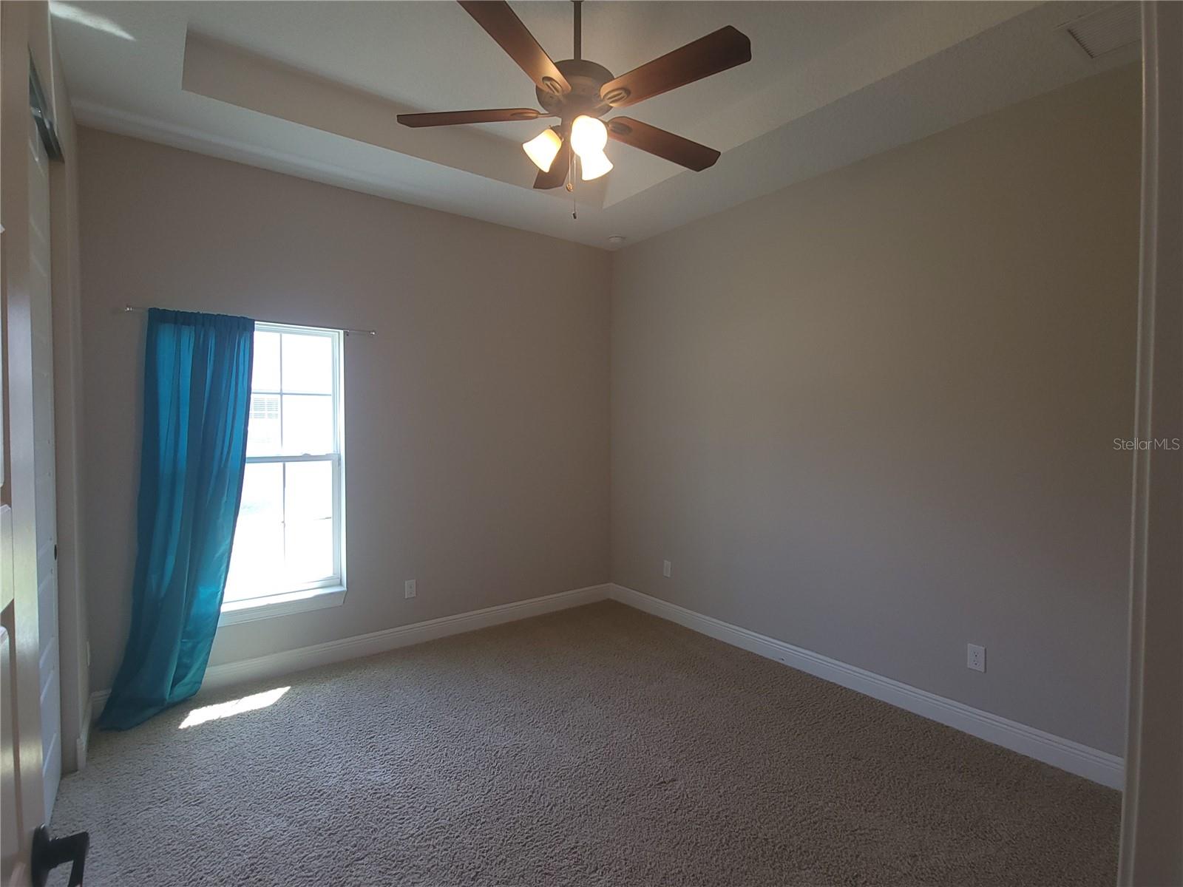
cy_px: 444
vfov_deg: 89.9
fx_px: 444
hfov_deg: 106.2
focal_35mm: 13
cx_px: 592
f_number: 2.2
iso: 64
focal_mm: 2.2
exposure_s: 1/40
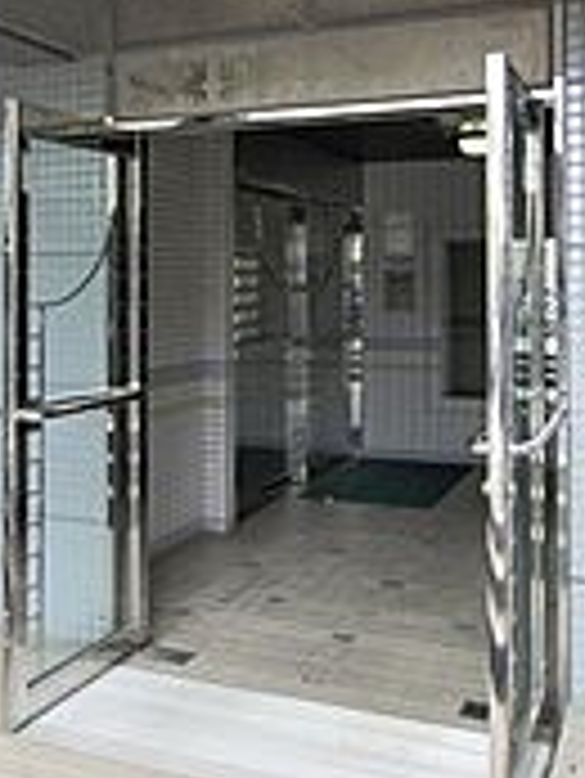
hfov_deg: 35.8
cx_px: 223
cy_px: 256
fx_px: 900
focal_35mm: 40
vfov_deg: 46.0
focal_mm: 10
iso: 100
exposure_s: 1/60
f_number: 5.6
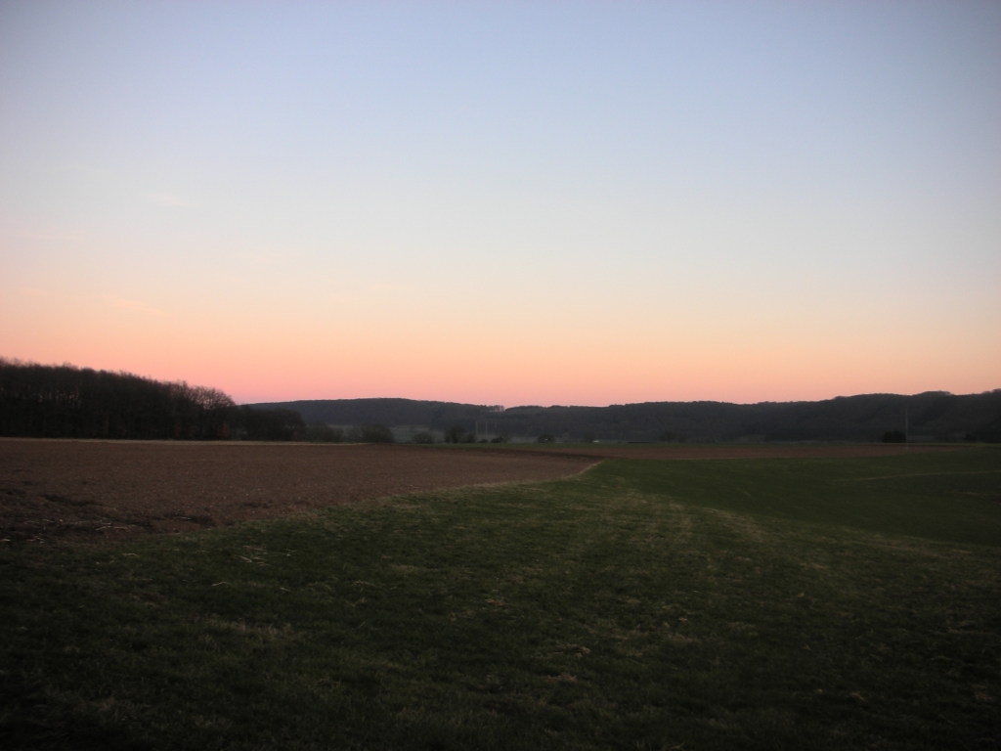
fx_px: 1012
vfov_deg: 40.7
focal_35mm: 35
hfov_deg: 52.6
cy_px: 376
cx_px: 500
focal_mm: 5.8
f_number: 3
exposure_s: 1/36.4
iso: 50
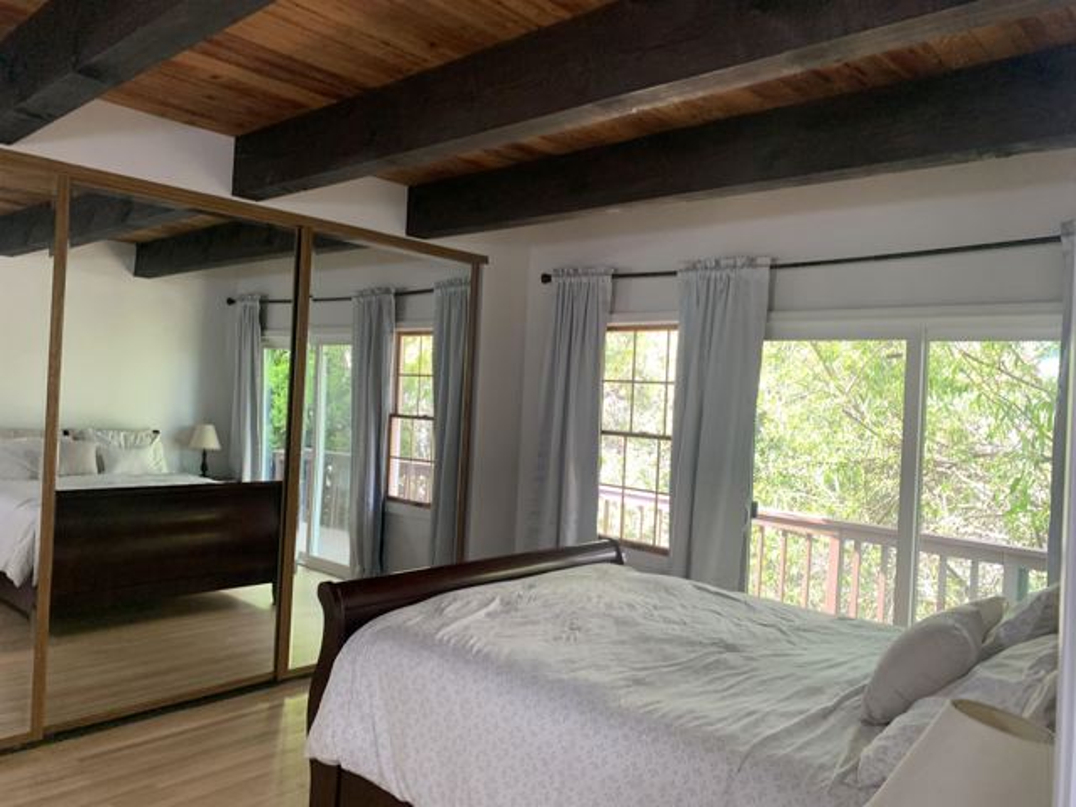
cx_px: 538
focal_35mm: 26
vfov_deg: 53.1
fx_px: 808
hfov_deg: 67.3
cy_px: 404
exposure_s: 1/60
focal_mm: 4.25
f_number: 1.8
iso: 125
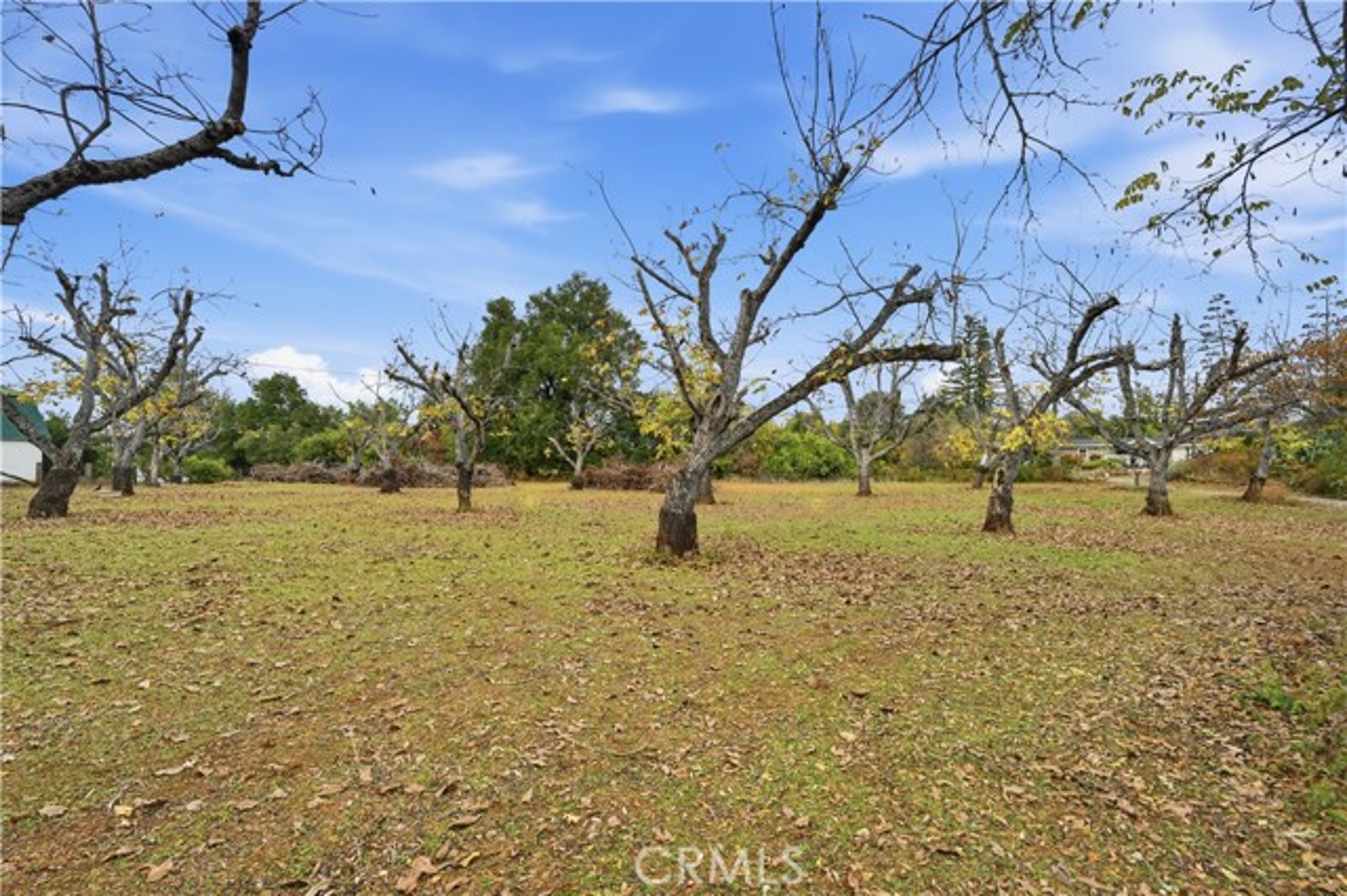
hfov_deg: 93.3
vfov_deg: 70.4
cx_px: 674
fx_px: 636
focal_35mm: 17
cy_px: 448
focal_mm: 17
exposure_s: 1/400
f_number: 10
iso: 125
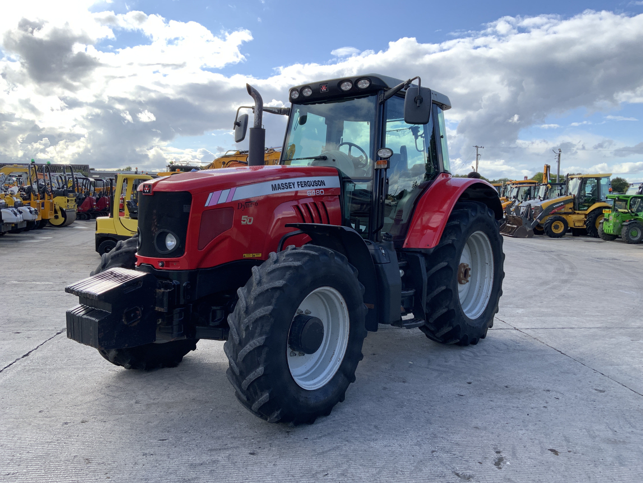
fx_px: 539
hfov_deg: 61.7
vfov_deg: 48.2
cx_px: 322
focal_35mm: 29
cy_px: 242
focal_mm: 3
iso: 16
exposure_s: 1/556
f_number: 1.8
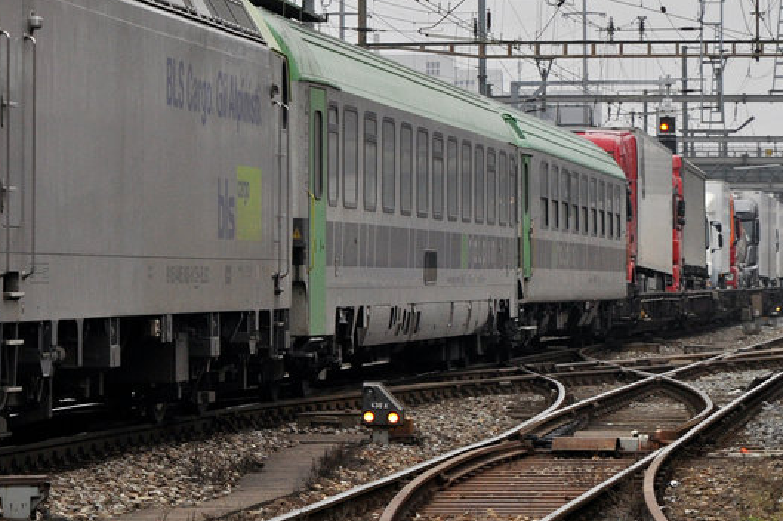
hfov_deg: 8.6
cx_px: 49
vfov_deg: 5.8
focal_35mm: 238
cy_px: 38
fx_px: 5173
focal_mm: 70
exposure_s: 1/800
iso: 400
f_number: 4
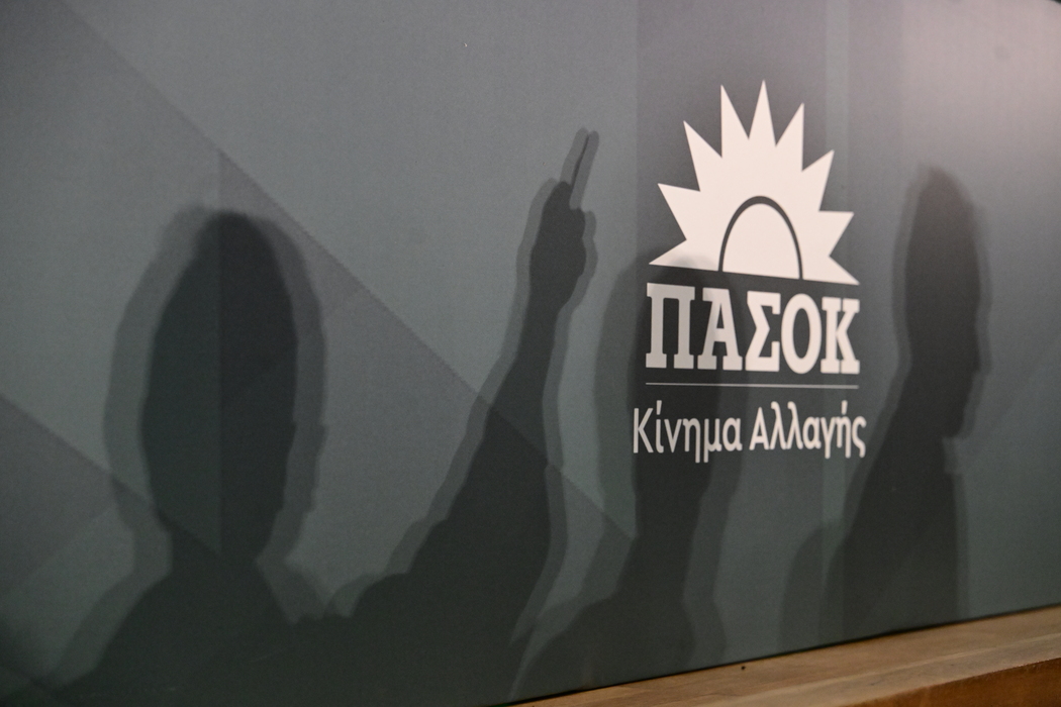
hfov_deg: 27.0
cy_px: 354
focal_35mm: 75
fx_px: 2210
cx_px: 530
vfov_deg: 18.2
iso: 8000
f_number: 4.5
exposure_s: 1/200
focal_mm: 75
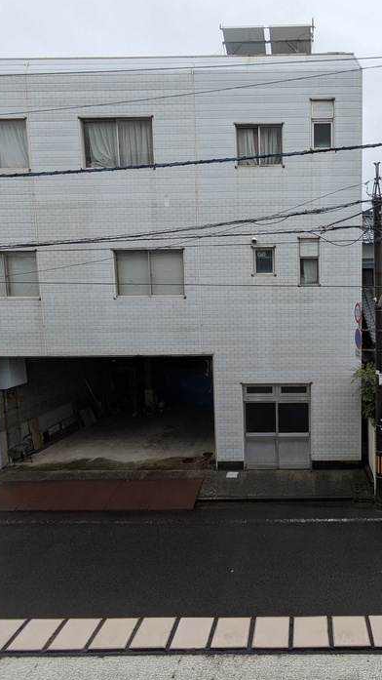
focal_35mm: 21
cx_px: 304
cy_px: 332
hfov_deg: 50.4
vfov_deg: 83.8
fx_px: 378
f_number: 2.2
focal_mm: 1.83
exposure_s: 1/1145
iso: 53
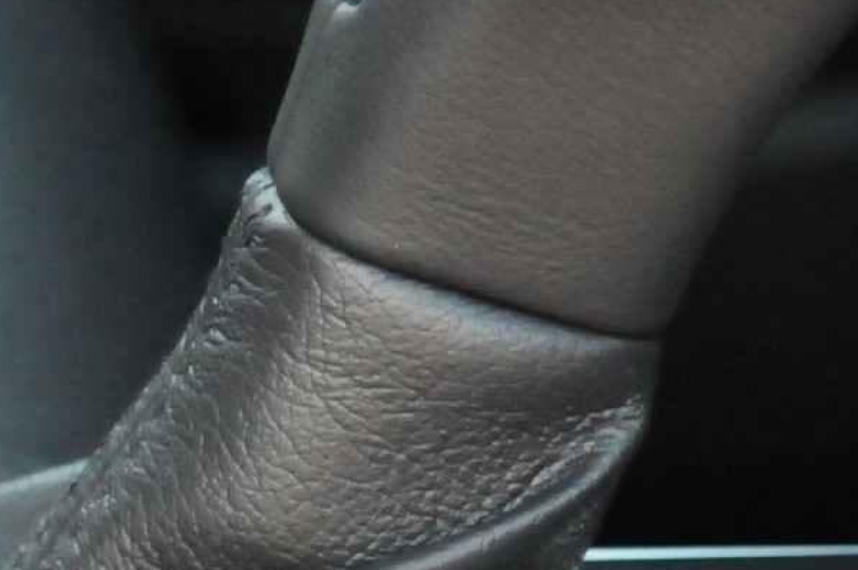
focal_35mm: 344
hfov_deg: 5.9
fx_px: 8192
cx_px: -351
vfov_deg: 4.0
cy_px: 97
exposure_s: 1/100
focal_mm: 55
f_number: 5.6
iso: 2500
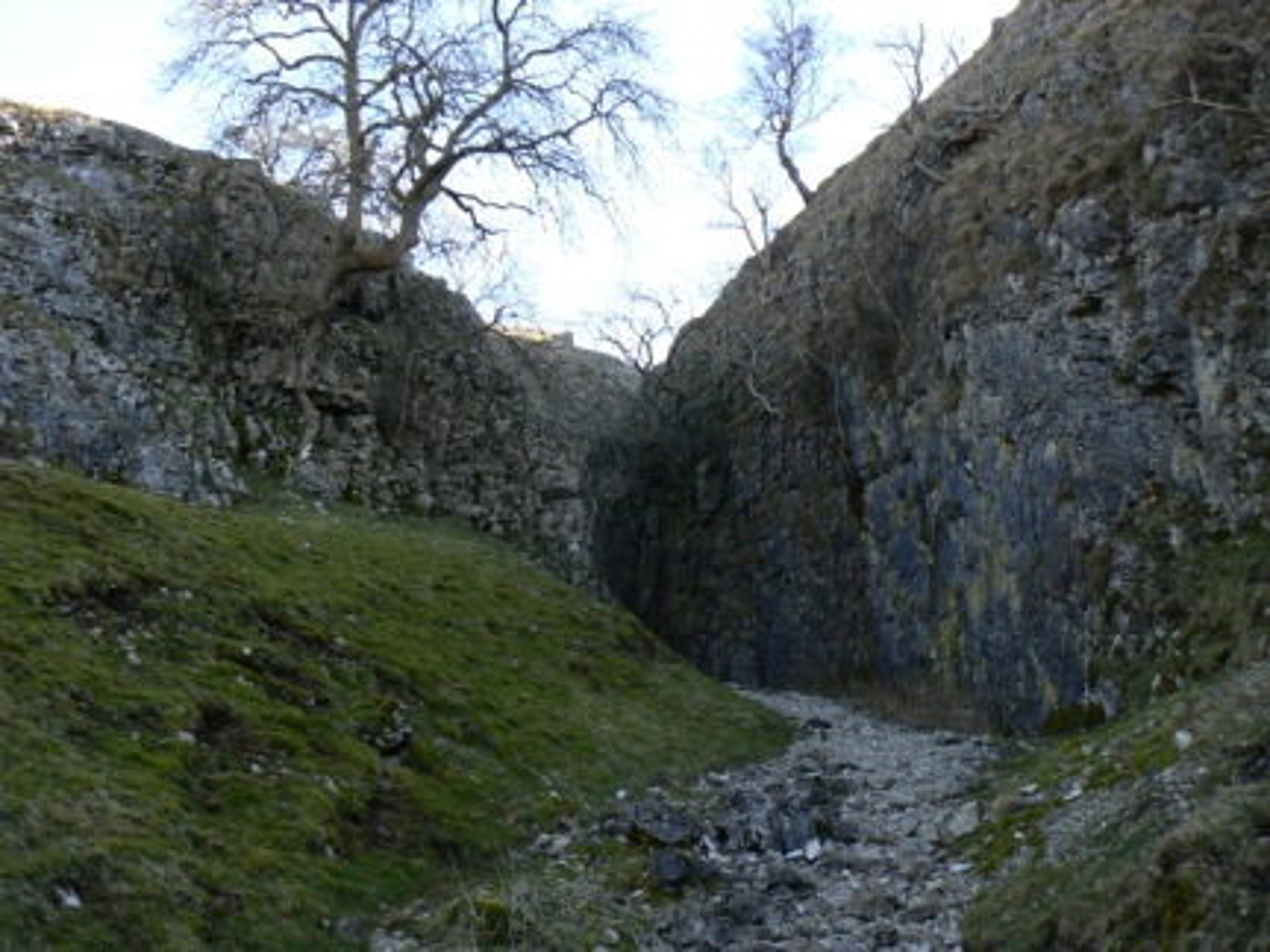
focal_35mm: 36
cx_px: 635
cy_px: 476
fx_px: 1321
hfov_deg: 51.4
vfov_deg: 39.7
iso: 80
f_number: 4.5
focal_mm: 6
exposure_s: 1/100
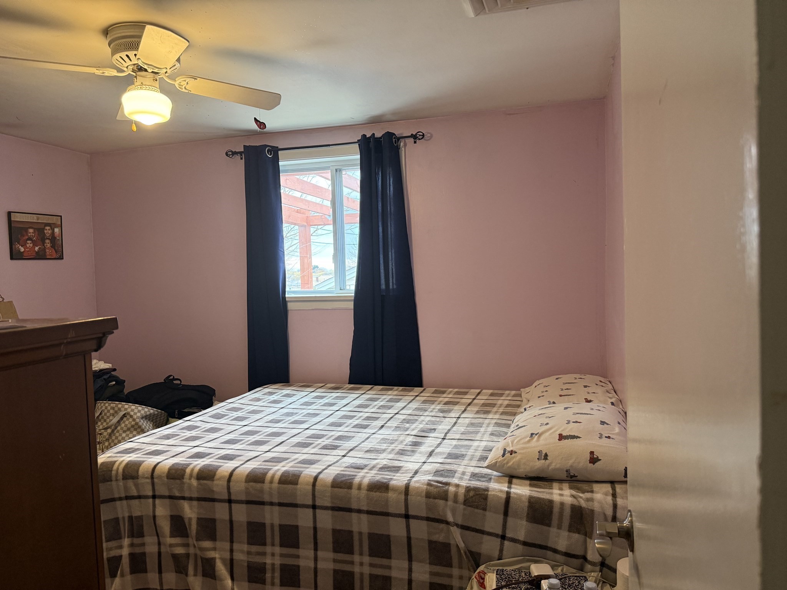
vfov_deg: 56.8
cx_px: 394
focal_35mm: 24
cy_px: 295
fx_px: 546
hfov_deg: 71.6
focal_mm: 6.76
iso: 320
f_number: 1.78
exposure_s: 1/60
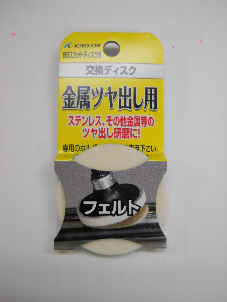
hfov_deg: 35.1
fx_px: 358
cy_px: 151
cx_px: 114
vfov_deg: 45.8
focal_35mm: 41
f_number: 3.1
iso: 400
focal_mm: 6.72
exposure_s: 1/160
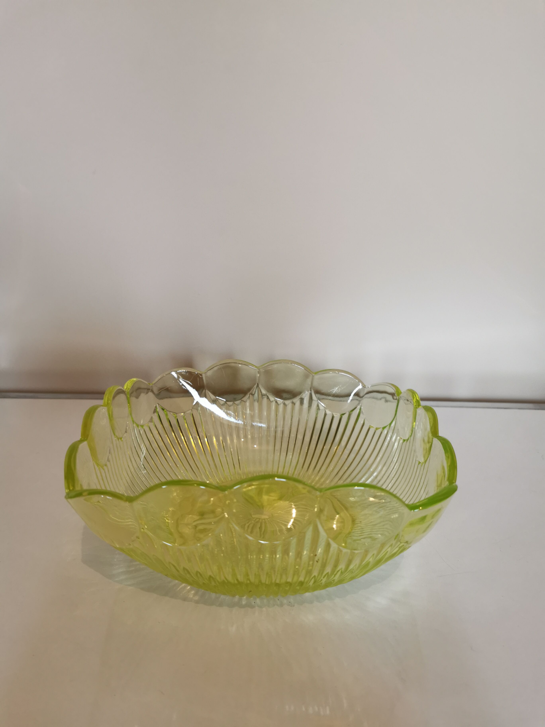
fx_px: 567
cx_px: 272
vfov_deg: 65.3
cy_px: 364
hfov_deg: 51.4
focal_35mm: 27
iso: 125
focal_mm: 5.56
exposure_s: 1/50
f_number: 1.6
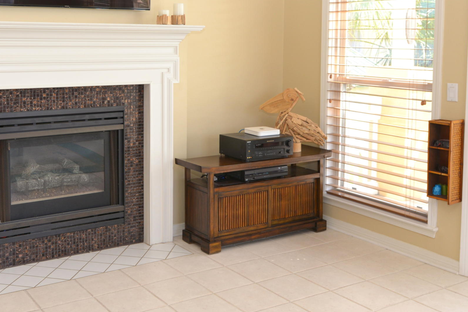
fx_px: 585
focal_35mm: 45
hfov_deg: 43.0
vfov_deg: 29.6
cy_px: 90
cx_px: 159
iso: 400
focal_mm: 24
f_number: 4
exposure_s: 1/100
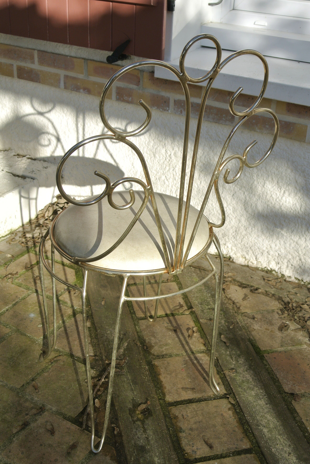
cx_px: 155
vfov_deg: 43.6
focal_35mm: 45
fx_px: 580
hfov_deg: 29.9
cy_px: 232
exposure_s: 1/400
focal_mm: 16.9
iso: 100
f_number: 5
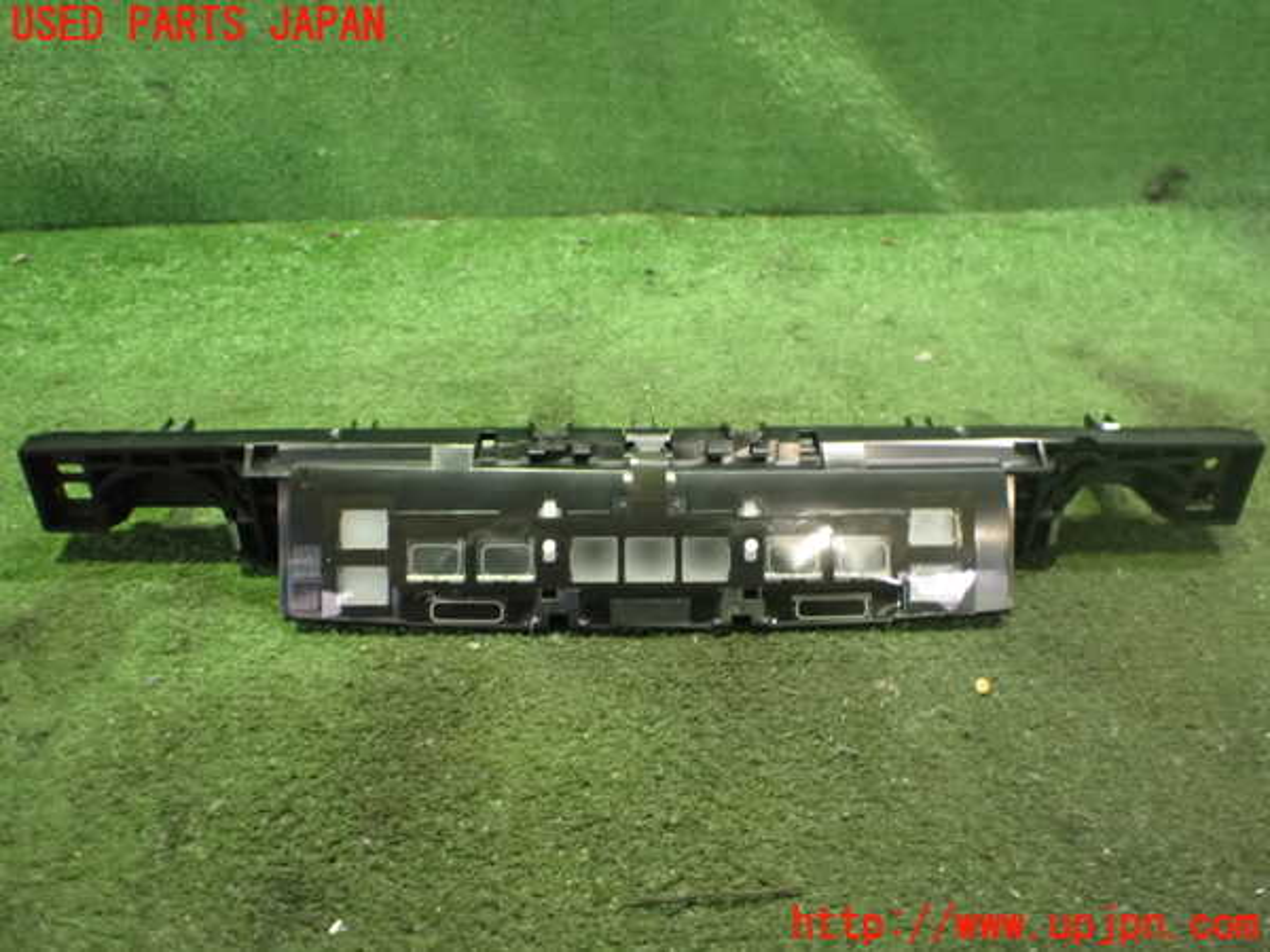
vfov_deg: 46.8
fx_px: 1101
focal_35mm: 30
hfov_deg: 60.0
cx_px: 635
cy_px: 476
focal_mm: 5.4
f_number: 2.3
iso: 1250
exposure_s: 1/30
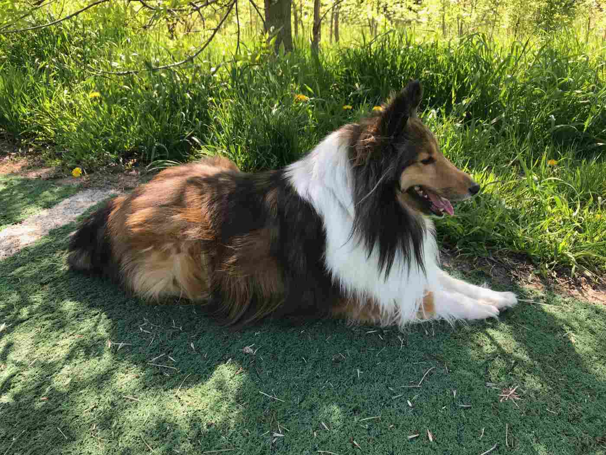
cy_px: 228
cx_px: 303
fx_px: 490
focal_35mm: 28
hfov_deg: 63.4
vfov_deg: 49.7
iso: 20
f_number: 1.8
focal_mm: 4
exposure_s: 1/353
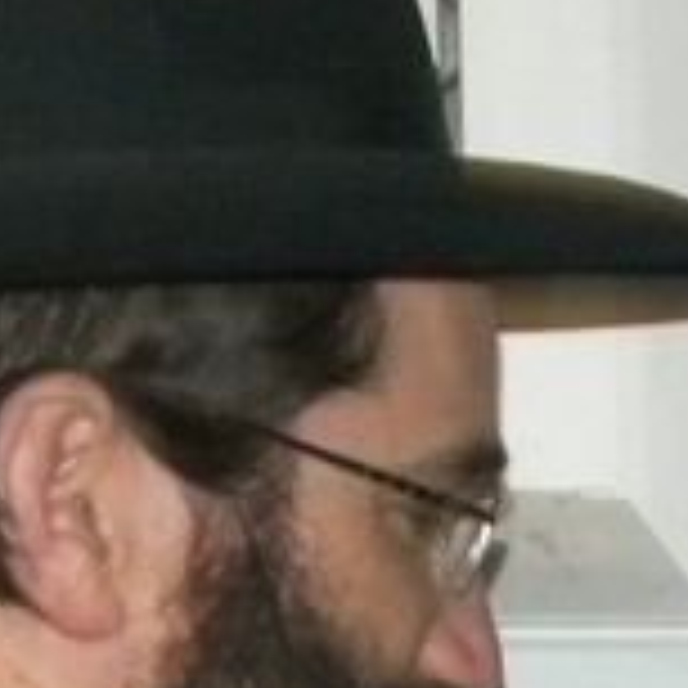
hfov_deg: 6.9
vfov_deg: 6.8
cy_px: 1686
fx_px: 5464
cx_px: 1479
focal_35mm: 243
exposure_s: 1/30
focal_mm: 7.3
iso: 400
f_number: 3.8
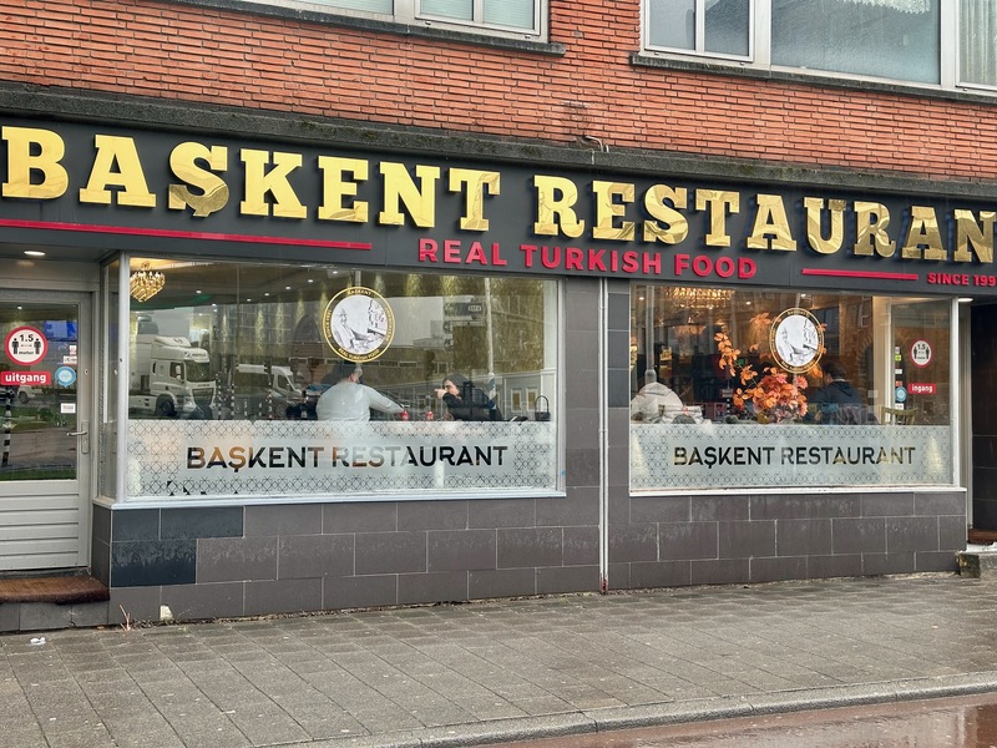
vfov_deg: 30.3
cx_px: 498
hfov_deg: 39.7
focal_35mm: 48
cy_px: 374
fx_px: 1382
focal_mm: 6.86
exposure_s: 1/127
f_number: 1.78
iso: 50
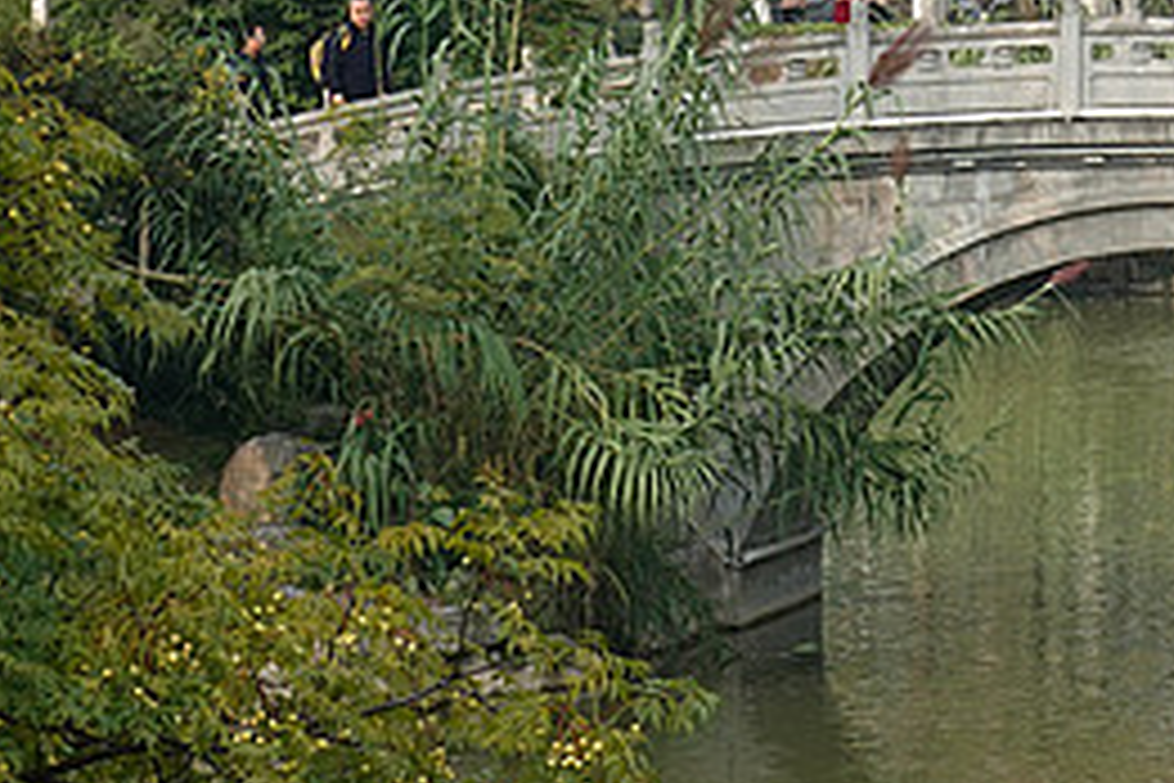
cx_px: 1237
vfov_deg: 5.9
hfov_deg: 8.9
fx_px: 7500
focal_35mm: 230
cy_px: -362
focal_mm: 27.44
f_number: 5.6
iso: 125
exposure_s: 1/250
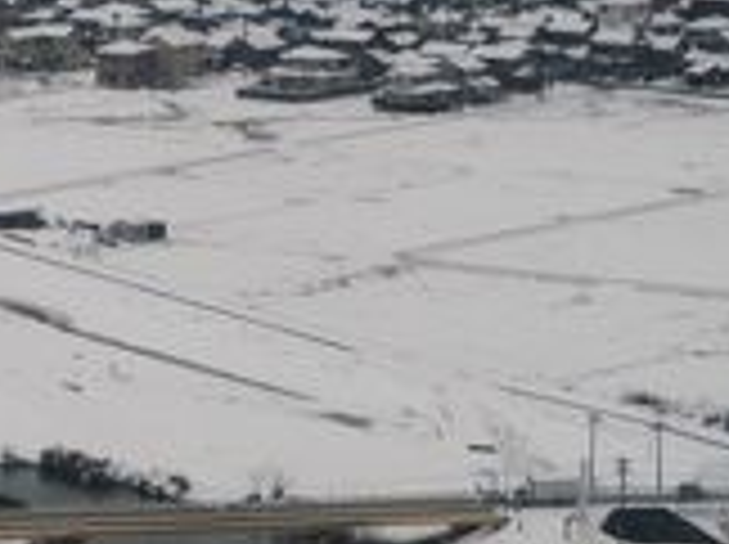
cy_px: 117
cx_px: -414
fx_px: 9736
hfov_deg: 4.3
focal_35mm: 463
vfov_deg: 3.2
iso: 100
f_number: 9
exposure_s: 1/250
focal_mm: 80
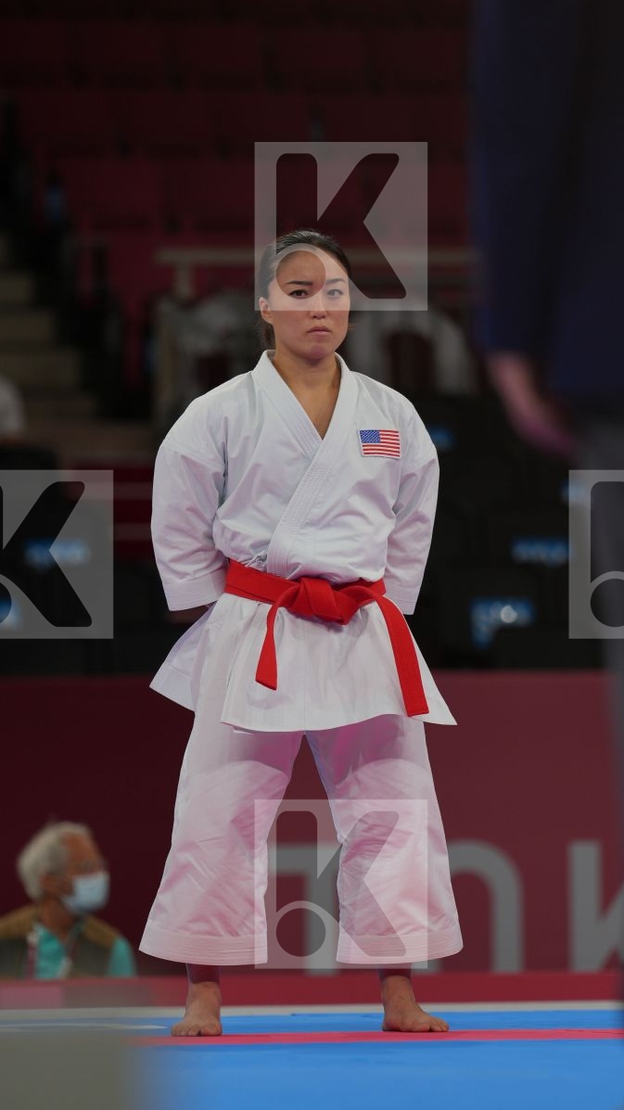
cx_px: 341
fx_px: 9269
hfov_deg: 3.9
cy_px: 555
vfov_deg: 6.9
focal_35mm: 315
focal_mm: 200
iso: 200
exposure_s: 1/500
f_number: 2.8
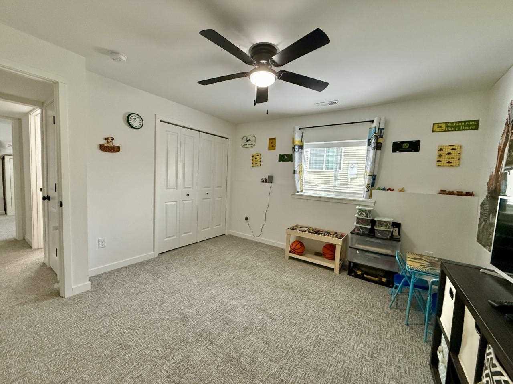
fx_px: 207
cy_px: 192
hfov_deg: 102.1
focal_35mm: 14
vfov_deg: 85.7
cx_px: 256
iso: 500
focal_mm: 2.22
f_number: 2.2
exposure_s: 1/120
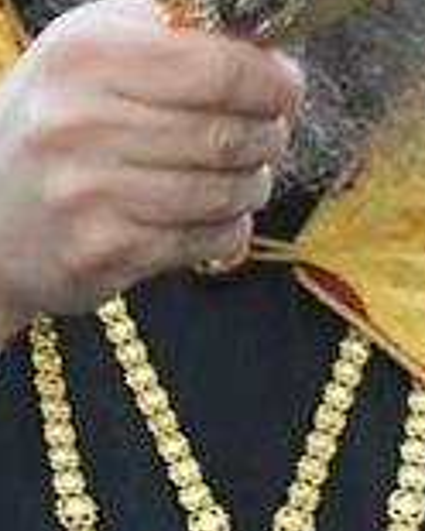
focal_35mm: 650
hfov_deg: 2.4
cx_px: 41
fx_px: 10220
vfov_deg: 3.0
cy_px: -53
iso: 280
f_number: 4.5
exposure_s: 1/250
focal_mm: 70
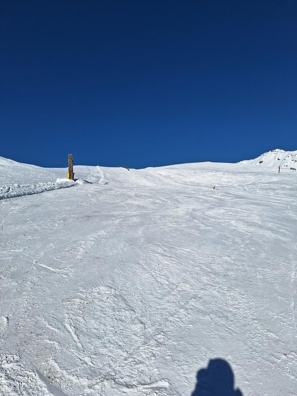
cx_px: 148
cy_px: 198
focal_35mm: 23
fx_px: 263
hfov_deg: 58.9
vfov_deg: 73.9
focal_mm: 5.54
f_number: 1.8
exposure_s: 1/7143
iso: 40
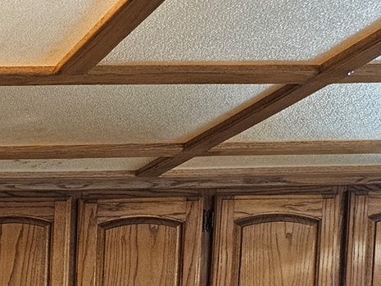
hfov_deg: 16.3
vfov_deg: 13.4
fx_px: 1046
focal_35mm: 95
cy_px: 575
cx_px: -361
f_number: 1.8
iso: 500
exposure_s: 1/40
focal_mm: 5.4
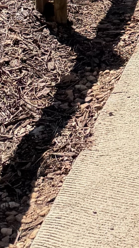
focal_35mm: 152
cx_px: 449
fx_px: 996
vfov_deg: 12.5
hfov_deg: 7.0
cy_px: -245
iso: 80
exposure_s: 1/3584
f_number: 1.78
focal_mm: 6.76
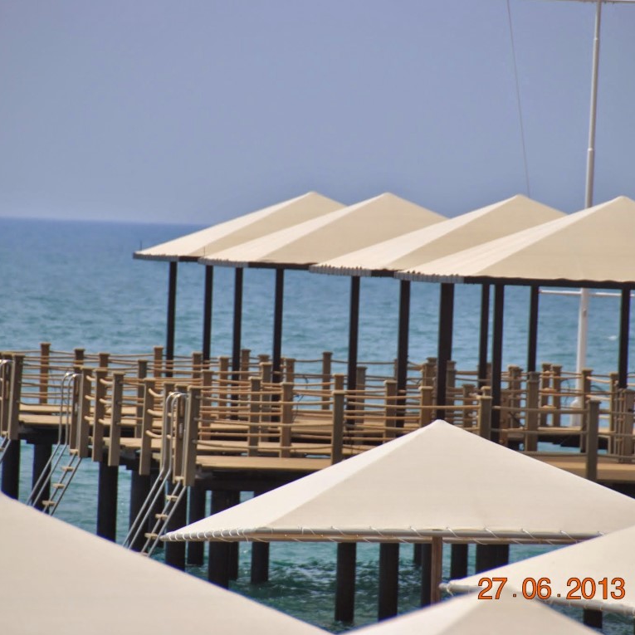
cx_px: 328
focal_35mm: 383
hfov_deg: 4.6
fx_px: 7949
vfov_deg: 4.6
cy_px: 318
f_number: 5.6
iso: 200
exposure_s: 1/1600
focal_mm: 200
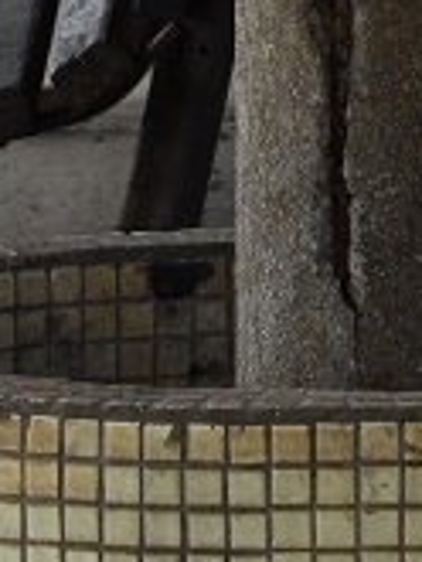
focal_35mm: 735
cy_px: -310
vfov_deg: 2.7
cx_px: 398
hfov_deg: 2.0
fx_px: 11932
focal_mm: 70
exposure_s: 1/400
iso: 500
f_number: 8
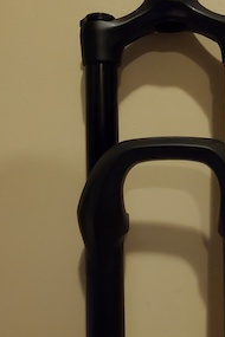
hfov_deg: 34.1
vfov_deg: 50.7
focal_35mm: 38
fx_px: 356
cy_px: 160
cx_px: 175
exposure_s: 1/15
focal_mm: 1.8
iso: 800
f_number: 2.2
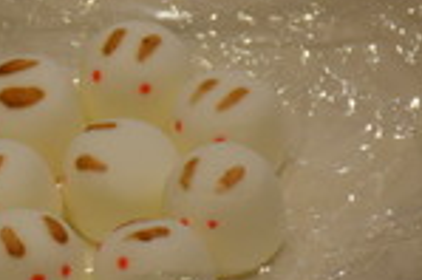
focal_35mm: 703
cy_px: 89
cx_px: 54
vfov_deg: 2.0
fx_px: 8232
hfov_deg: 2.9
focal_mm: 140
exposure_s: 1/160
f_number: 5.6
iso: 800
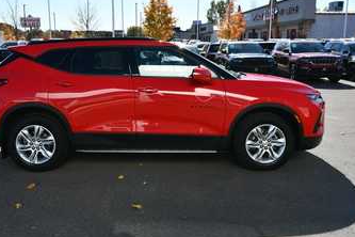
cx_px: 152
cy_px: 112
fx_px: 355
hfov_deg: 53.0
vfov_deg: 36.9
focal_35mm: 36
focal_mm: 20
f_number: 8
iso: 125
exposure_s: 1/250
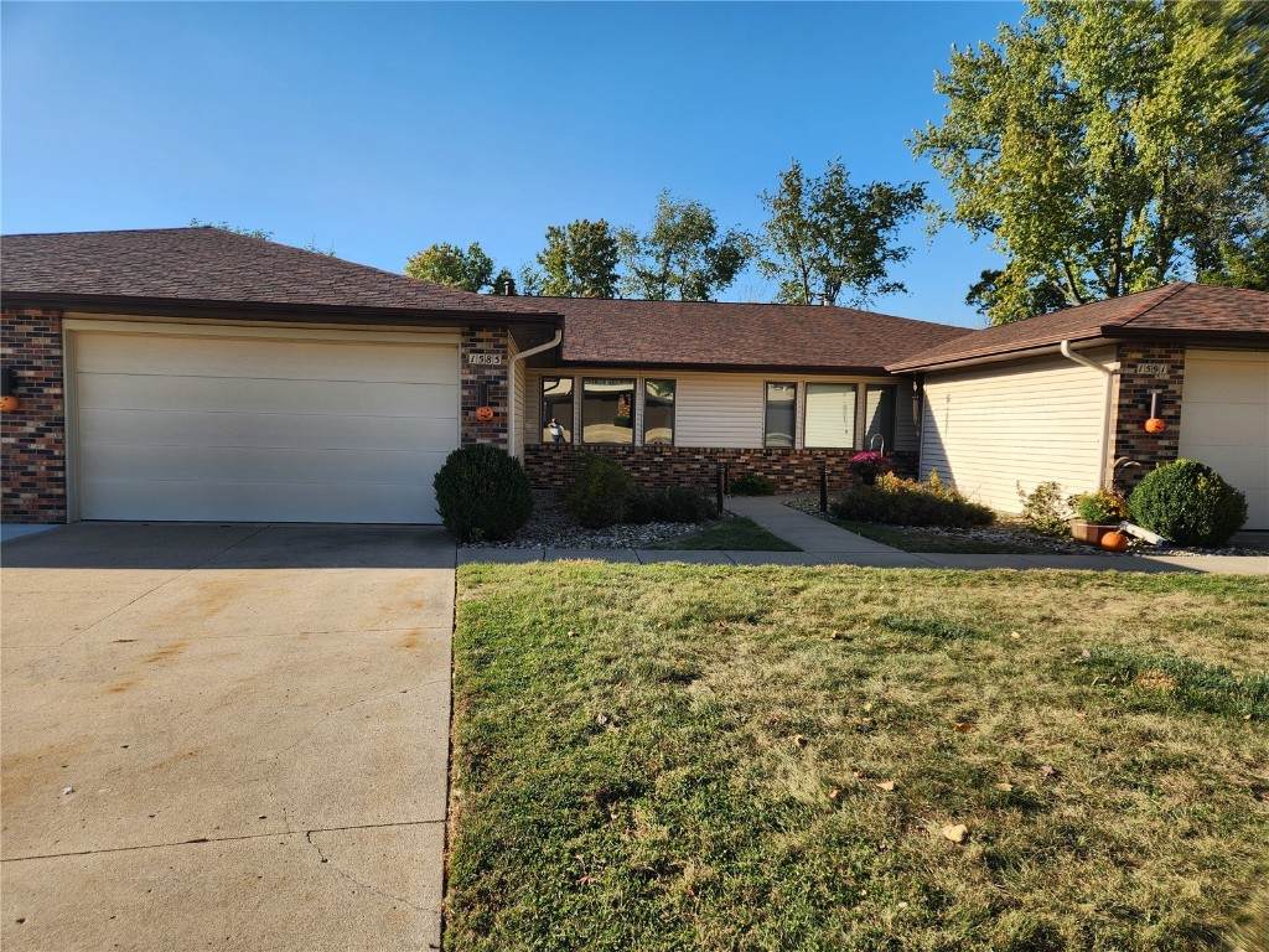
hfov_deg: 73.9
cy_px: 476
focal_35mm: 23
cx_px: 634
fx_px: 843
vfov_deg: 58.9
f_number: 1.8
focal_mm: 5.4
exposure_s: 1/1044
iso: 20
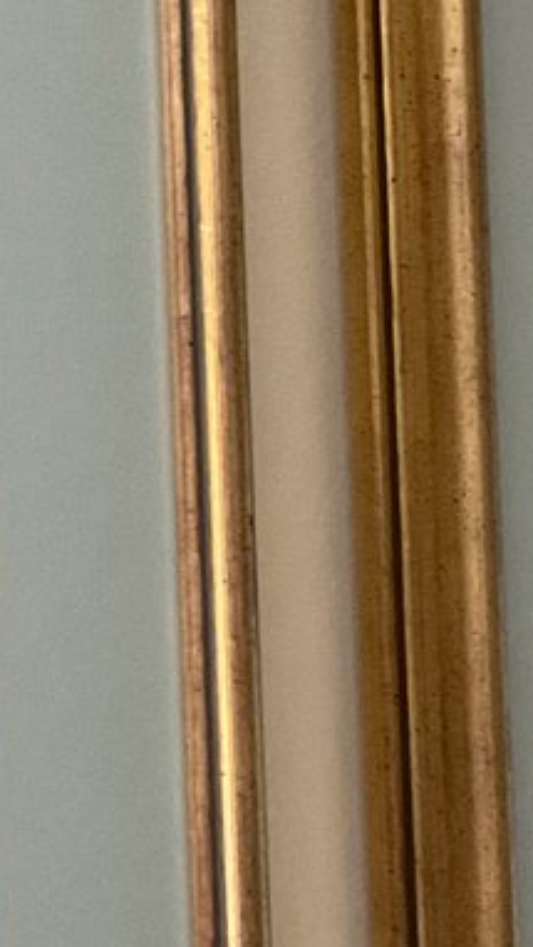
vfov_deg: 17.1
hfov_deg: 9.6
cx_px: -53
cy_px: 333
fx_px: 3139
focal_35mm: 125
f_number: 1.8
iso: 200
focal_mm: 3
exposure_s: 1/60
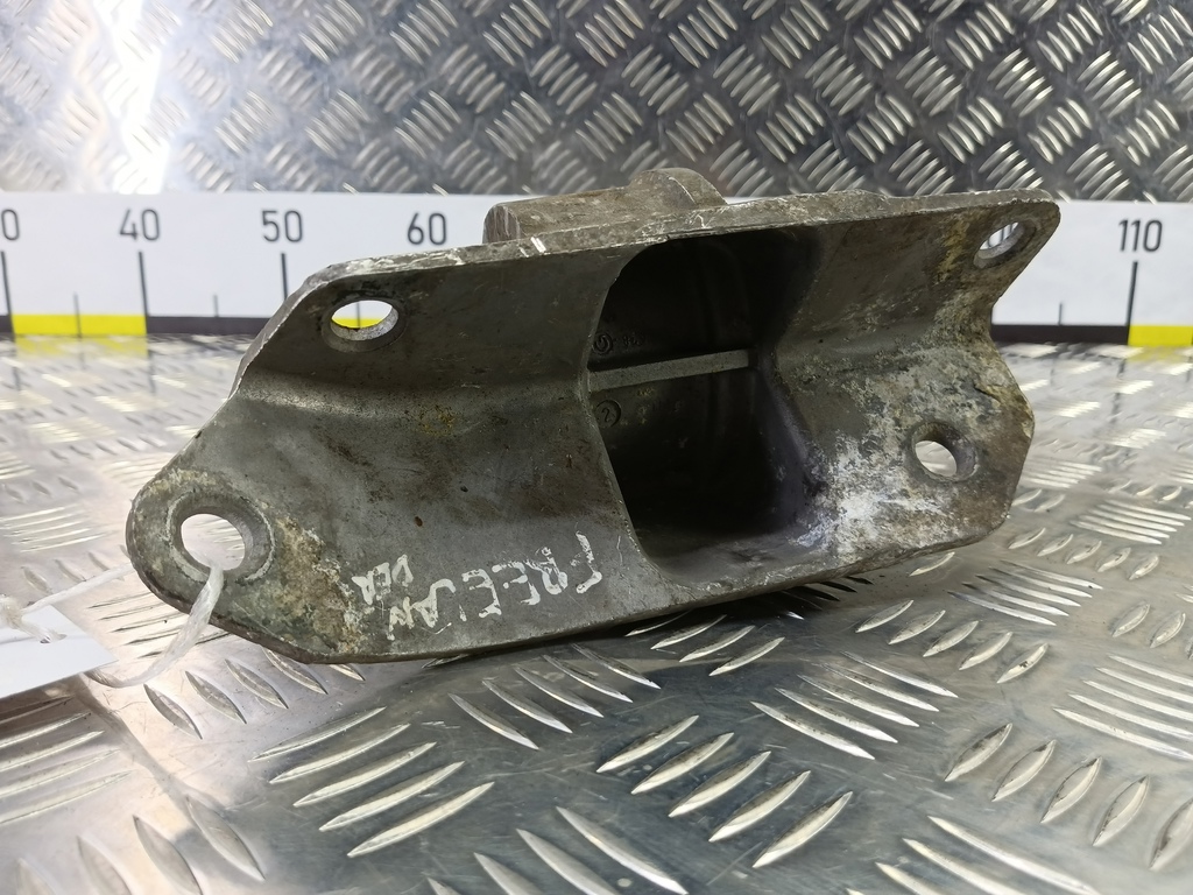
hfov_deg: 73.9
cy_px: 448
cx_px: 596
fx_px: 793
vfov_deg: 58.9
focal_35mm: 23
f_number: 1.6
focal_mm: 4.11
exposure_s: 1/50
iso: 163
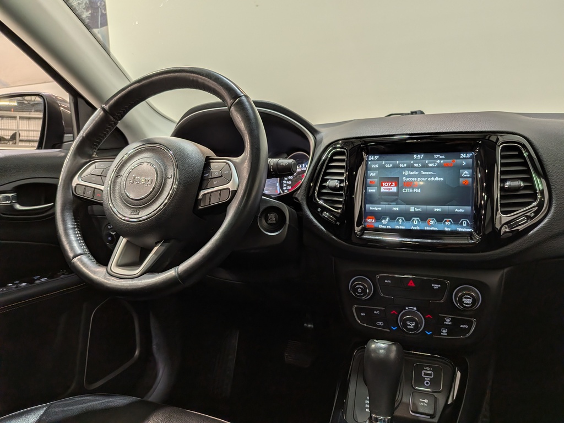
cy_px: 212
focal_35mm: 24
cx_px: 282
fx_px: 391
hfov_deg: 71.6
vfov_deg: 56.8
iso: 27
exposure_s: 1/133
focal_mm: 4.53
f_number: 1.7
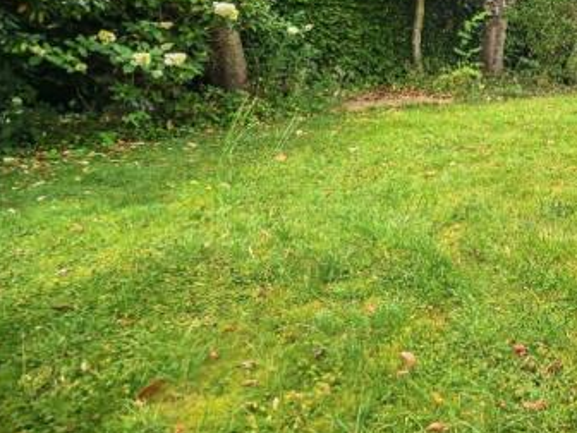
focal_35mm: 30
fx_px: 500
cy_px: 75
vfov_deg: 44.1
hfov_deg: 51.0
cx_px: 547
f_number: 5.6
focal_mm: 16
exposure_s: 1/250
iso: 100
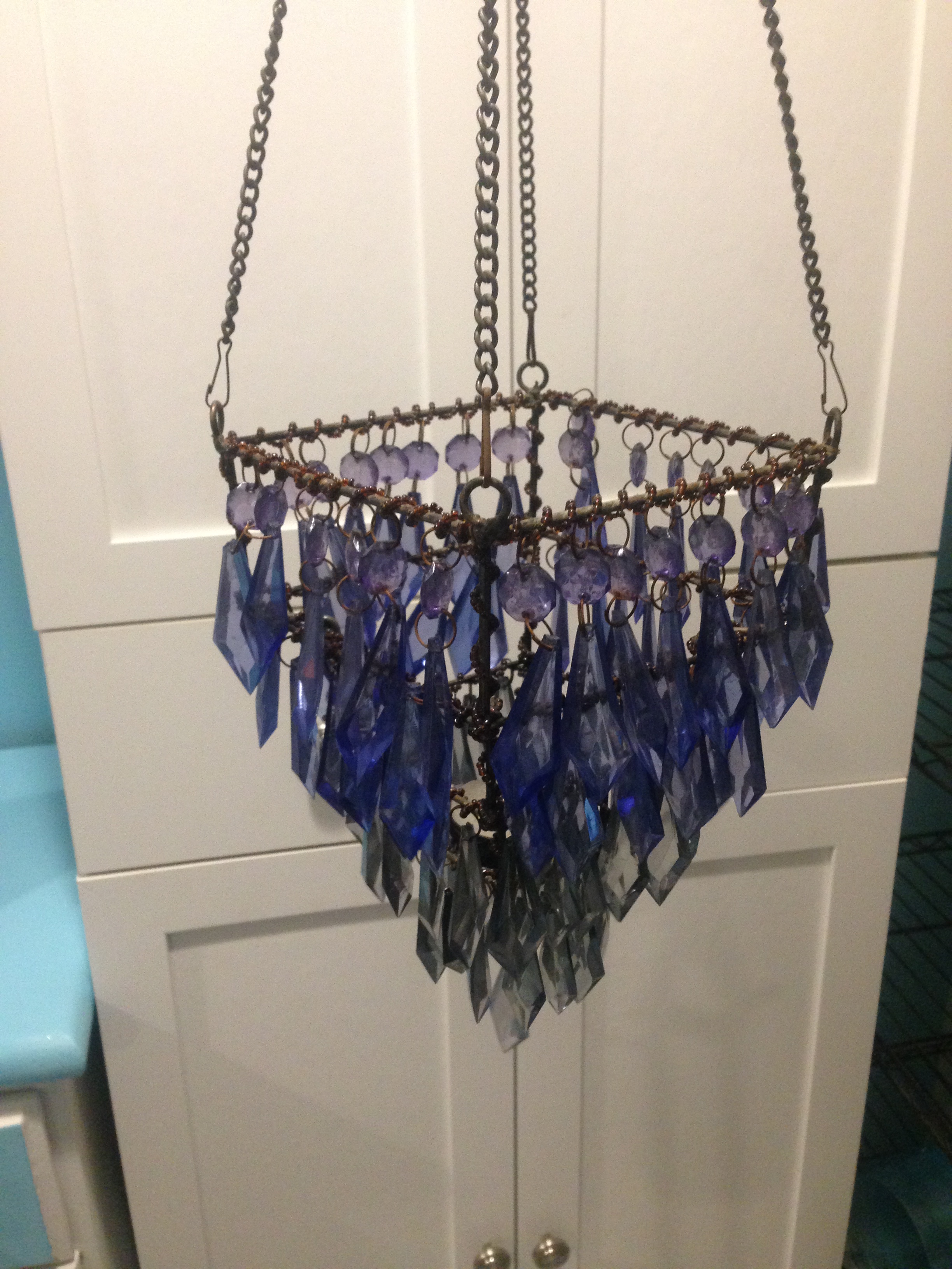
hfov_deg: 42.9
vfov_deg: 55.4
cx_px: 476
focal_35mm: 33
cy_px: 634
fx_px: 1210
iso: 320
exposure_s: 1/20
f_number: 2.4
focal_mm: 4.12
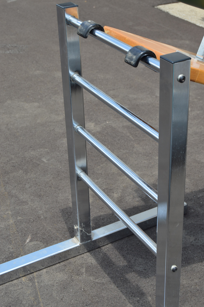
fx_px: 511
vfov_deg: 33.4
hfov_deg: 22.6
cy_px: 154
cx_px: 102
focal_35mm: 60
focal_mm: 40
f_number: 8
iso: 100
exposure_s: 1/160
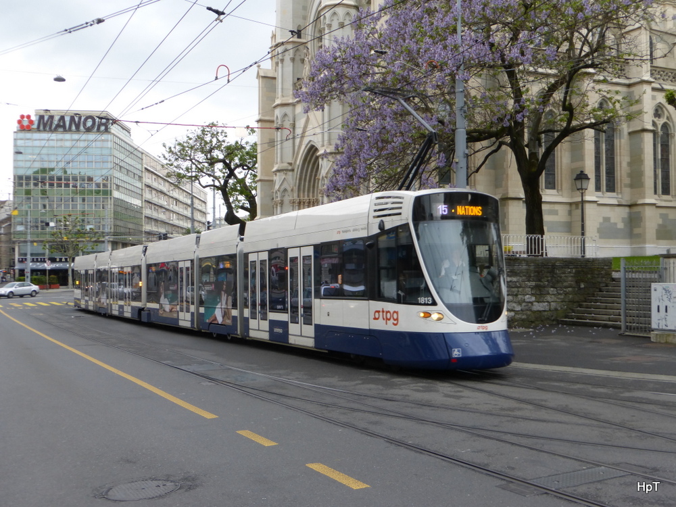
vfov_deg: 36.8
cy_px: 254
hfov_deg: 47.9
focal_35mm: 39
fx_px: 762
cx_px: 338
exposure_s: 1/60
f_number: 3.9
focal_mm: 6.9
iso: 125
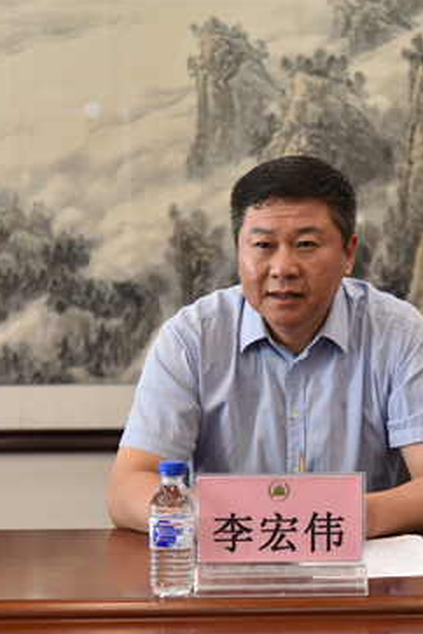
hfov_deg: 12.9
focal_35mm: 106
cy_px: 317
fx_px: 1868
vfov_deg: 19.3
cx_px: 318
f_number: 4
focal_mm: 70
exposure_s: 1/60
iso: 160
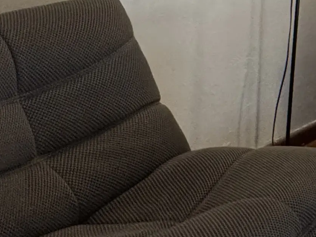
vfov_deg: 18.7
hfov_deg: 21.0
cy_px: -134
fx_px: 621
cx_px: 547
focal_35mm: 68
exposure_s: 1/60
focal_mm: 2.22
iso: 500
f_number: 2.2
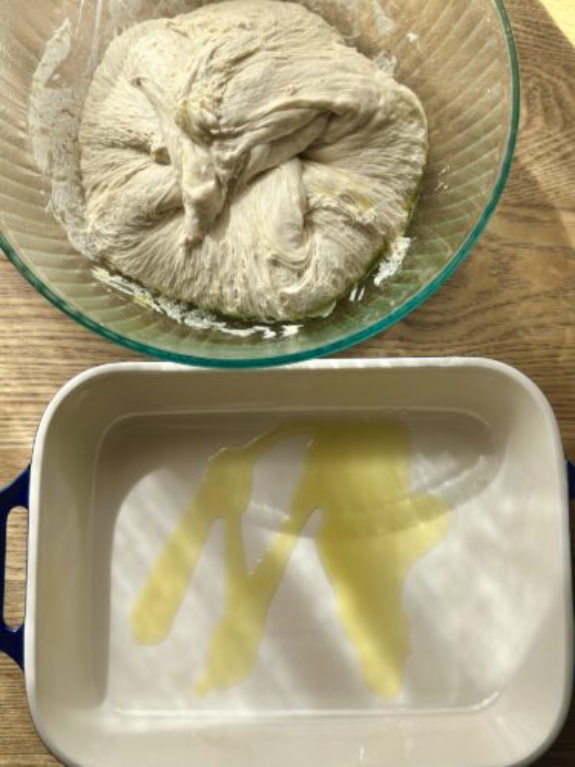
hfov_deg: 30.3
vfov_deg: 39.7
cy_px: 384
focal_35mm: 48
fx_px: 1063
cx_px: 288
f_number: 1.78
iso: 80
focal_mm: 6.86
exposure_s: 1/1242
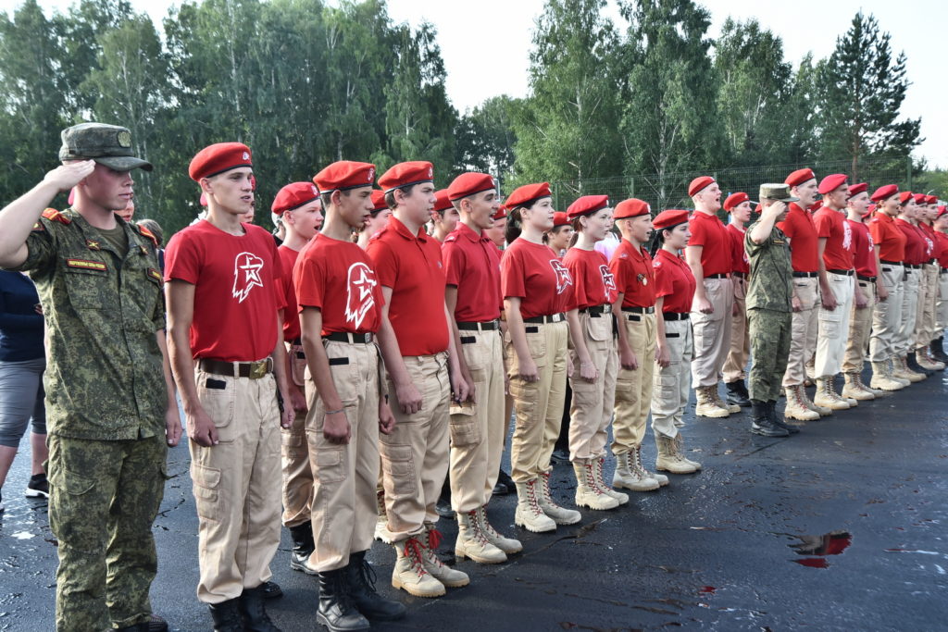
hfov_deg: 46.4
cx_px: 474
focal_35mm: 42
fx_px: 1106
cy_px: 316
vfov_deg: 31.9
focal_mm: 42
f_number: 13
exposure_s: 1/100
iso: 800
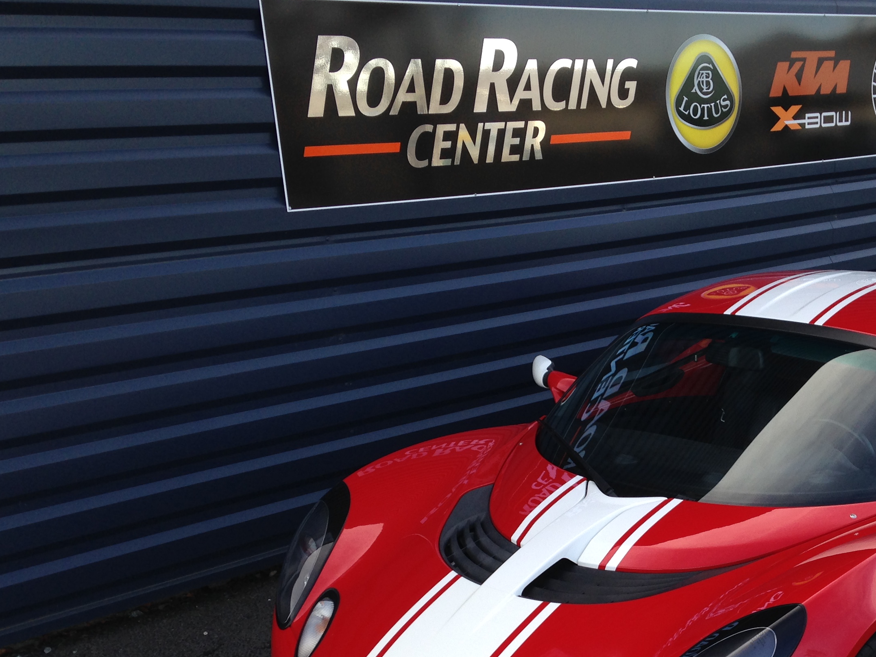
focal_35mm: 50
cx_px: 623
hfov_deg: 37.5
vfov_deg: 28.7
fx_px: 1265
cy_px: 480
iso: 50
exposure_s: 1/323
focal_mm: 4.12
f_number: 2.4
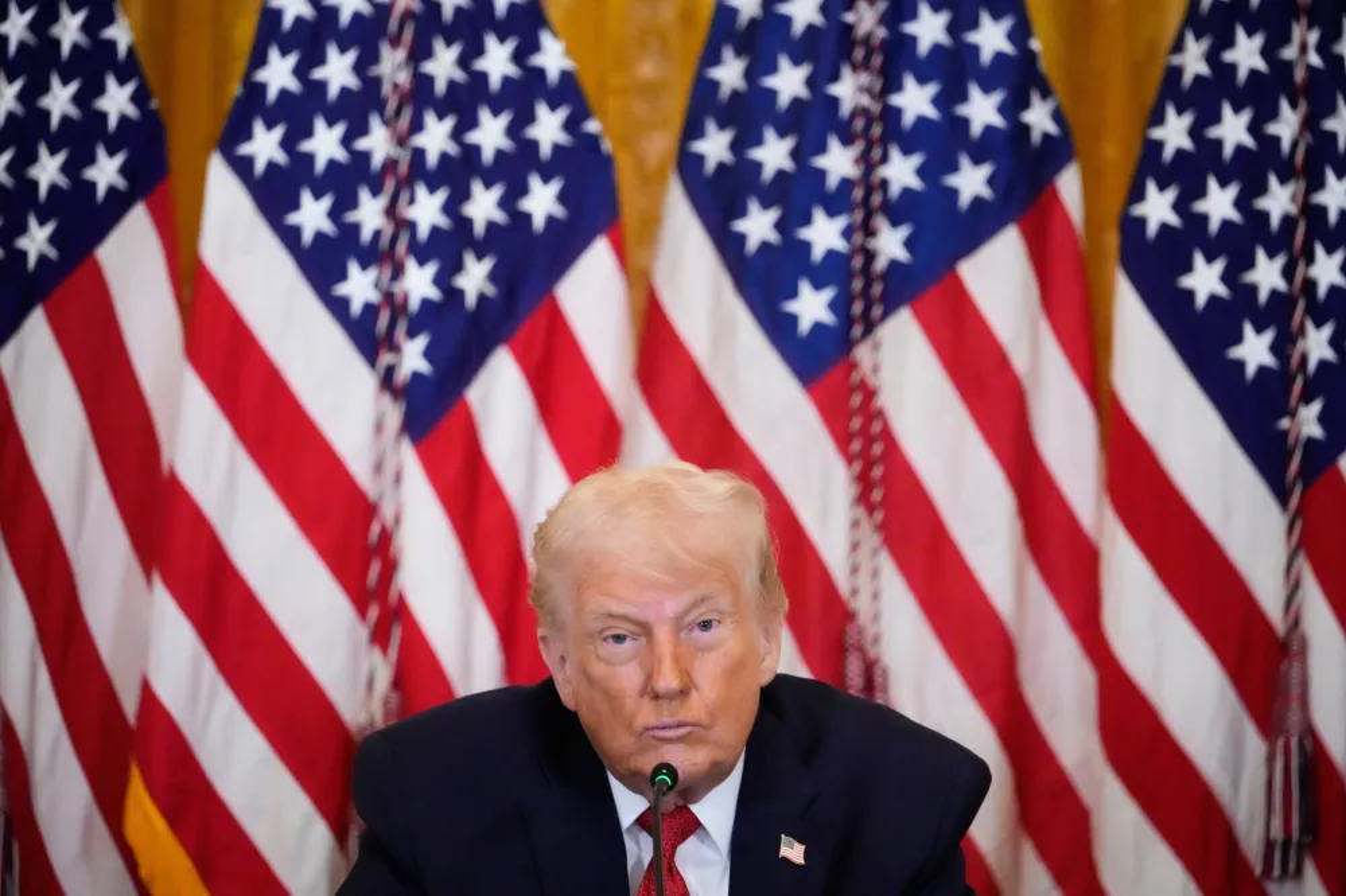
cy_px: 448
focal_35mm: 500
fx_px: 18687
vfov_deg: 2.7
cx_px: 673
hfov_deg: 4.1
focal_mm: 500
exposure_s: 1/160
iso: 12800
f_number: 6.3
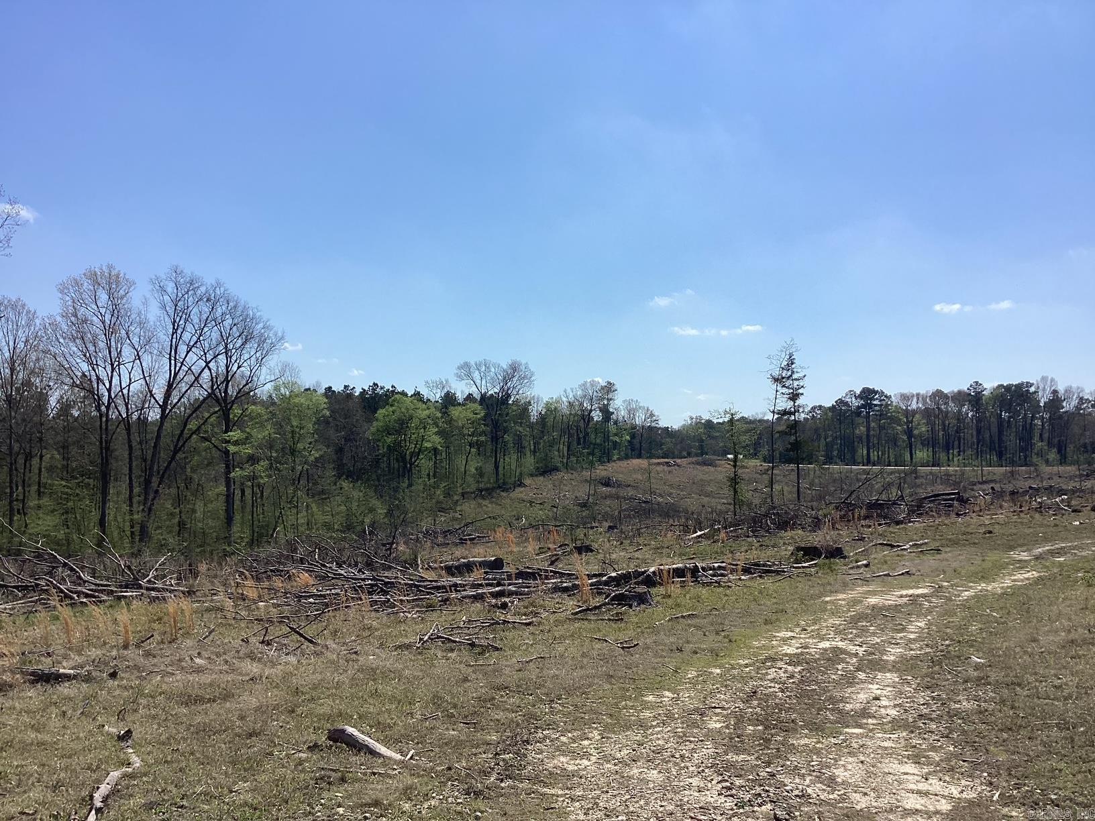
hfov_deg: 58.4
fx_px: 981
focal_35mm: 31
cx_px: 548
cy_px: 410
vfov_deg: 45.4
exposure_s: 1/2632
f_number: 2.4
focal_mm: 3.3
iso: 25
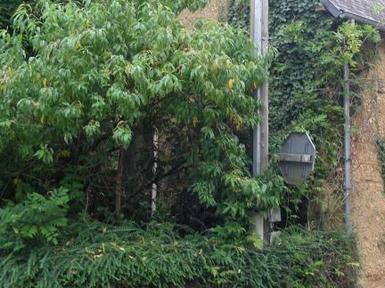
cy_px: 92
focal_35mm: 60
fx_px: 667
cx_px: 297
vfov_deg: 24.3
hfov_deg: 31.5
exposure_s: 1/37.3
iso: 50
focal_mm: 6.3
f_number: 3.5
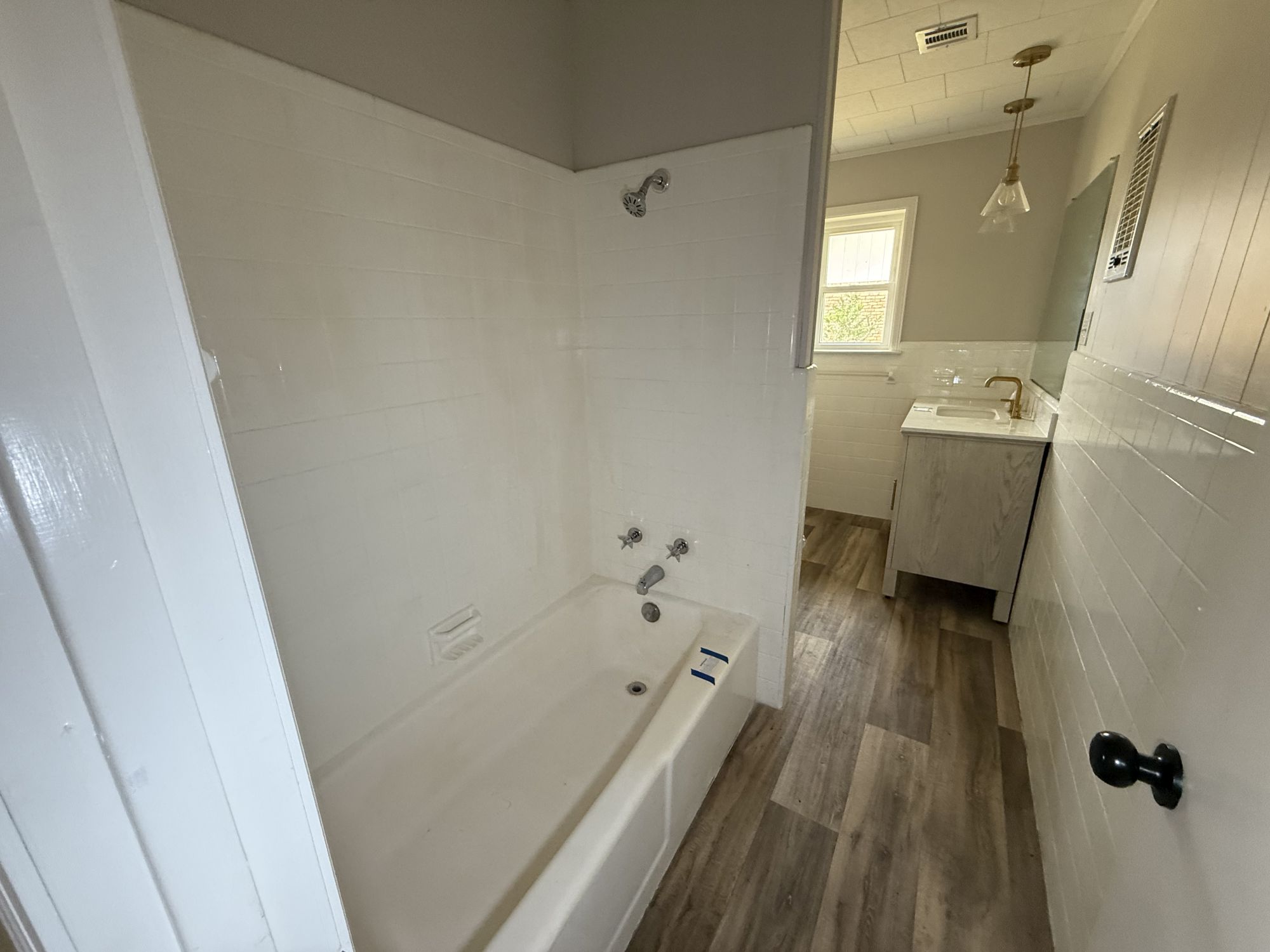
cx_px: 635
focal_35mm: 14
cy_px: 476
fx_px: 514
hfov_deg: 102.1
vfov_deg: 85.7
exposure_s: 1/74
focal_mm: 2.22
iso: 320
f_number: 2.2
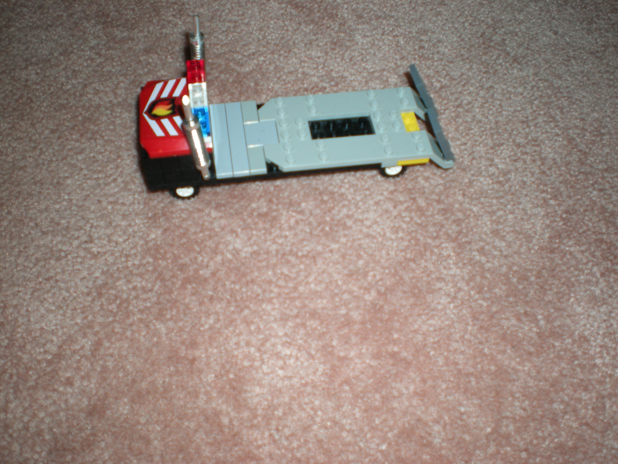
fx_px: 678
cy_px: 232
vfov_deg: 37.7
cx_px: 309
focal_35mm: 38
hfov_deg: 49.0
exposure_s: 1/60
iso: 64
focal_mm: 6.3
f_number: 3.1
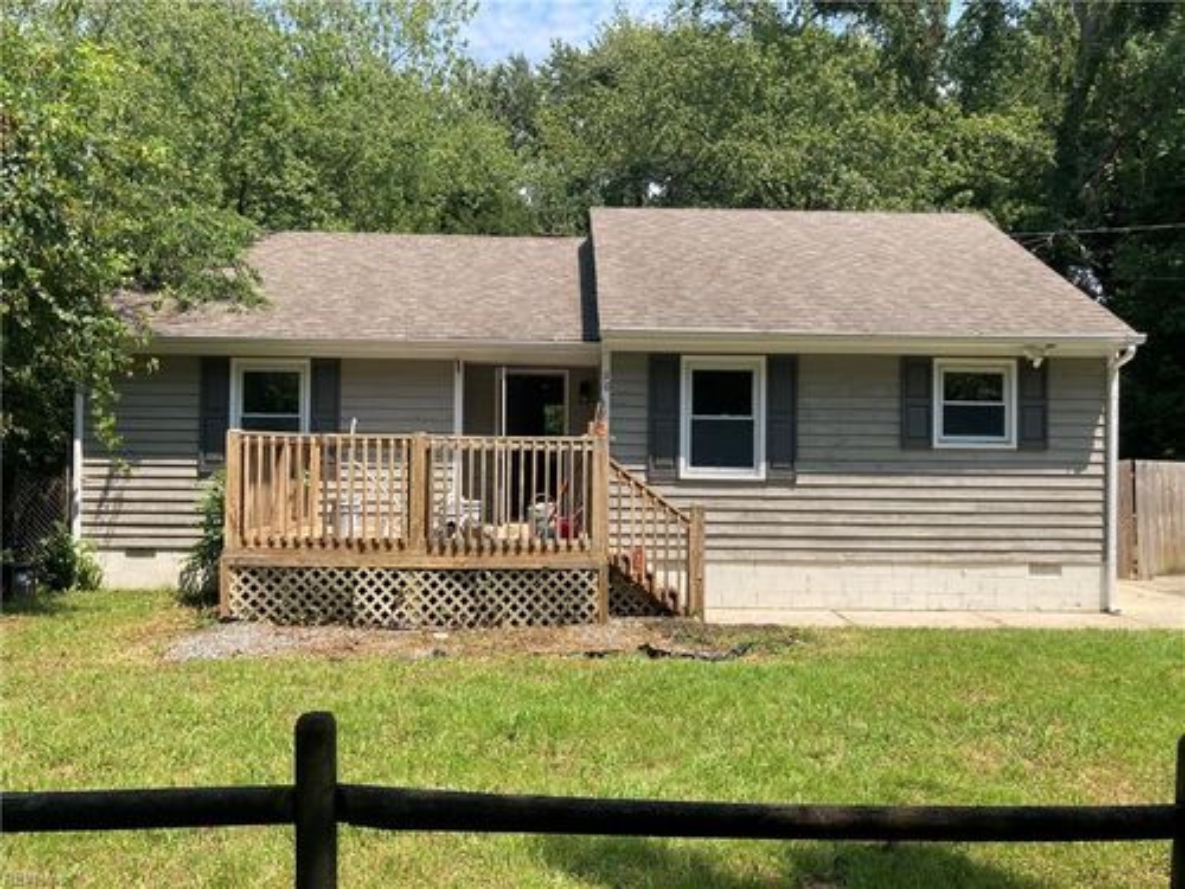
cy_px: 444
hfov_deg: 63.4
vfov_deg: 49.7
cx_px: 592
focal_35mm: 28
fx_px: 959
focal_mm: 3.99
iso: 20
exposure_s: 1/1021
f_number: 1.8
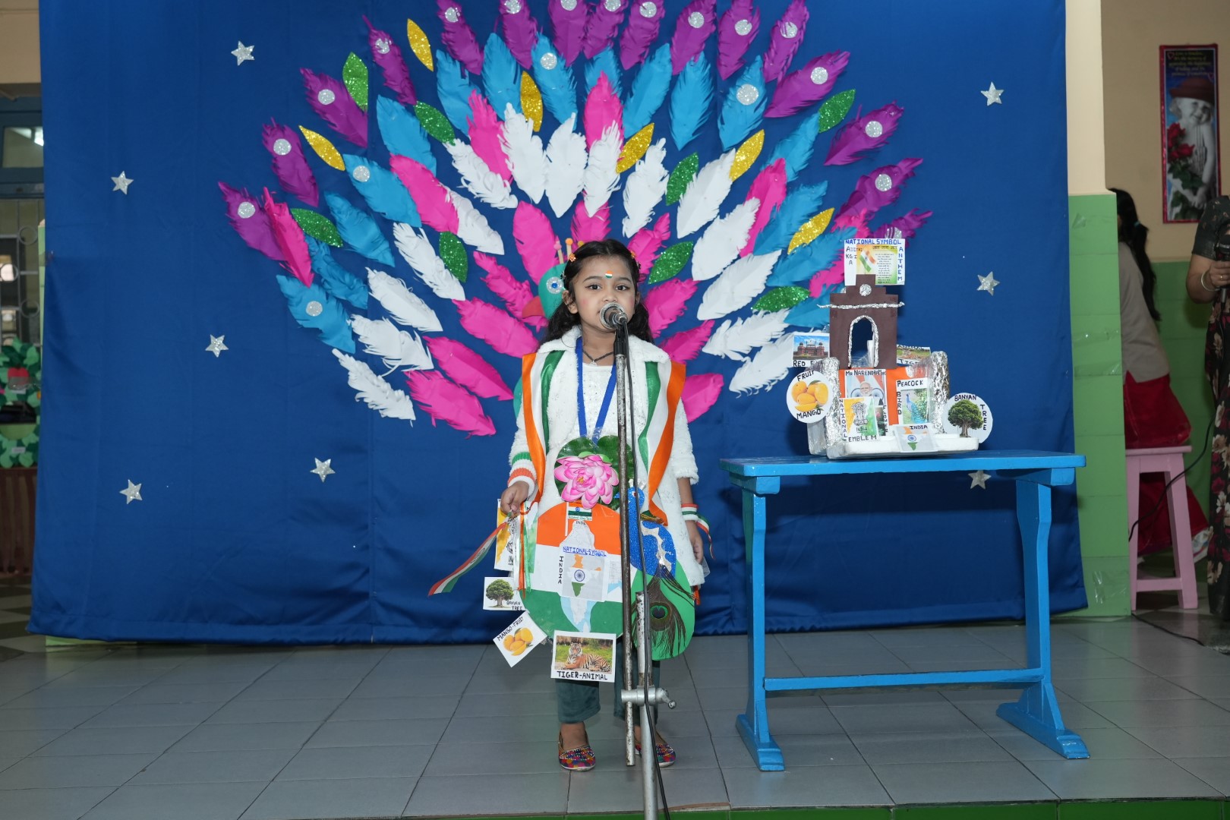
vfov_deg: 31.2
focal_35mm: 43
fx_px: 1469
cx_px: 615
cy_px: 410
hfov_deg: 45.4
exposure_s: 1/160
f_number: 5
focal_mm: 43
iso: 1600
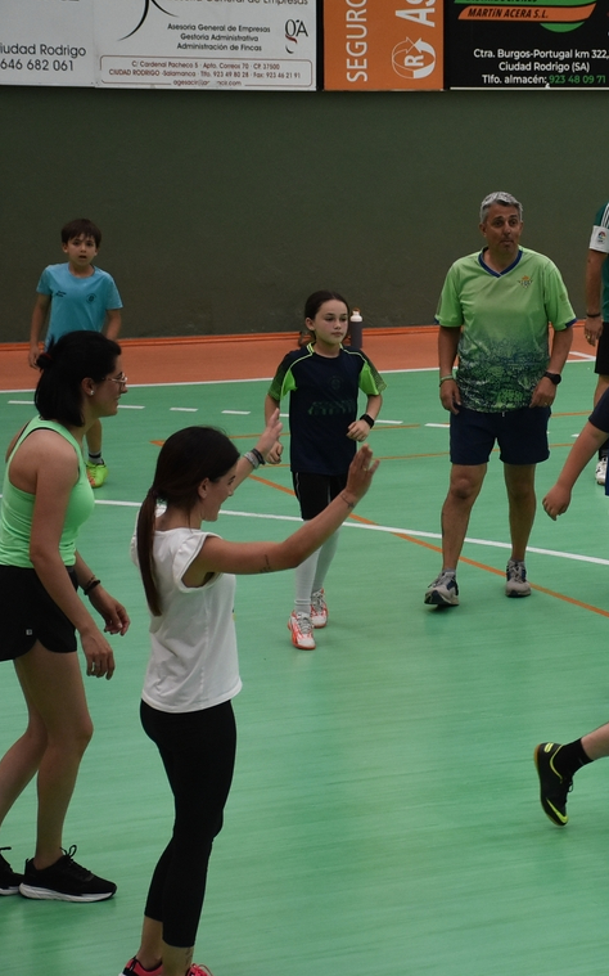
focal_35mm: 121
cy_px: 509
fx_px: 3215
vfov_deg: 17.2
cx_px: 743
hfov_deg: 10.6
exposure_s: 1/500
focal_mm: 50
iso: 1400
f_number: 4.8
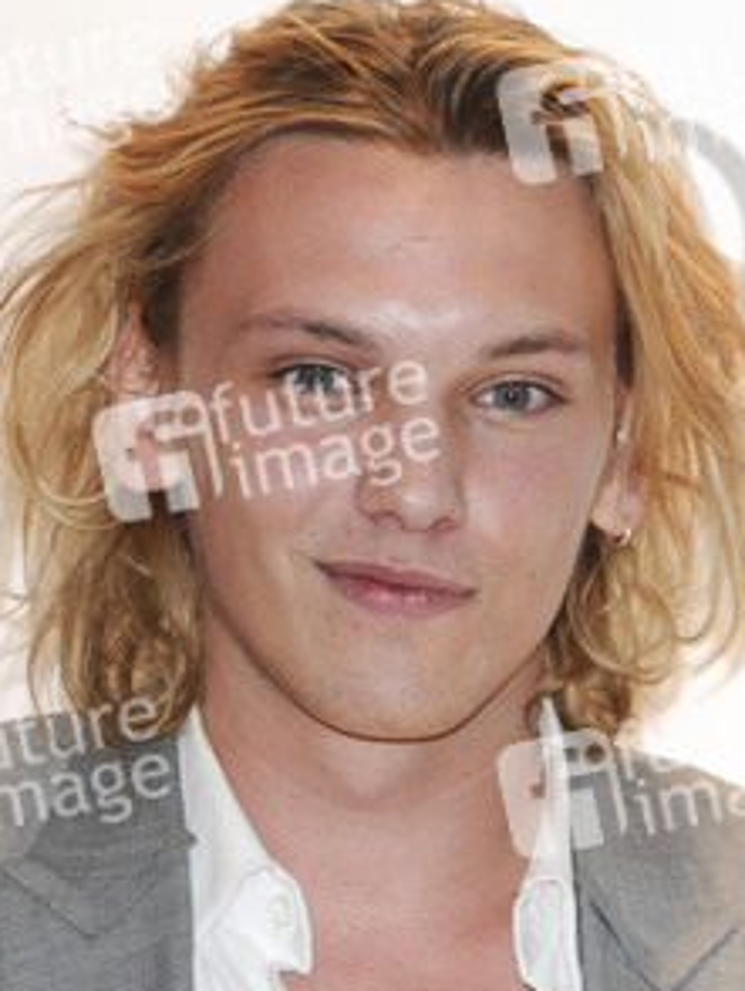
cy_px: 610
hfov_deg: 4.6
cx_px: 366
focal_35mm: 324
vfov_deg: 6.1
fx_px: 9274
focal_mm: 165
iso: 250
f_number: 4
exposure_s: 1/200
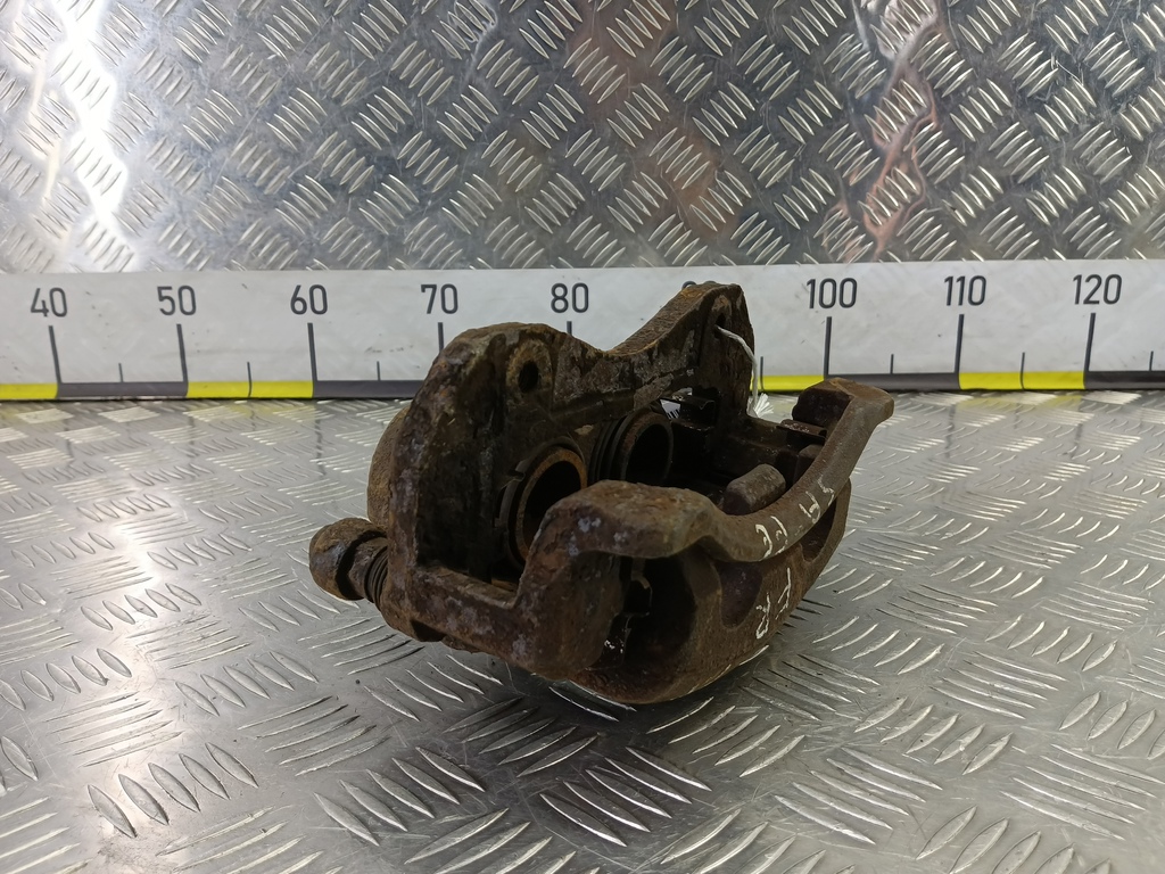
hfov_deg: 65.3
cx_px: 582
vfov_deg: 51.4
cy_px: 437
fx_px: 909
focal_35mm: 27
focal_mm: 4.11
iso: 164
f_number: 1.6
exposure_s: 1/50
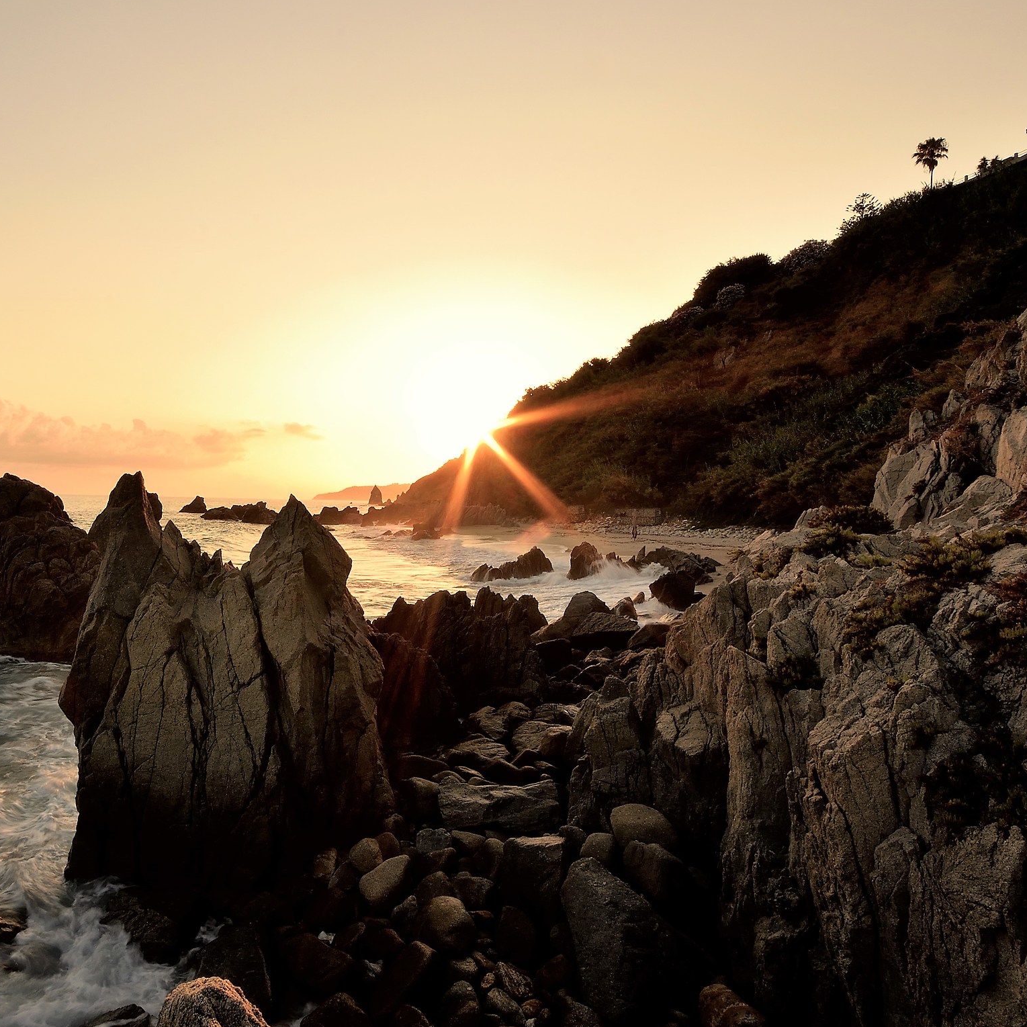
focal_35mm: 20
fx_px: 671
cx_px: 346
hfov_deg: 72.7
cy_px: 507
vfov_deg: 74.8
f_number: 22
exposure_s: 1/10
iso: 100
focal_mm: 10
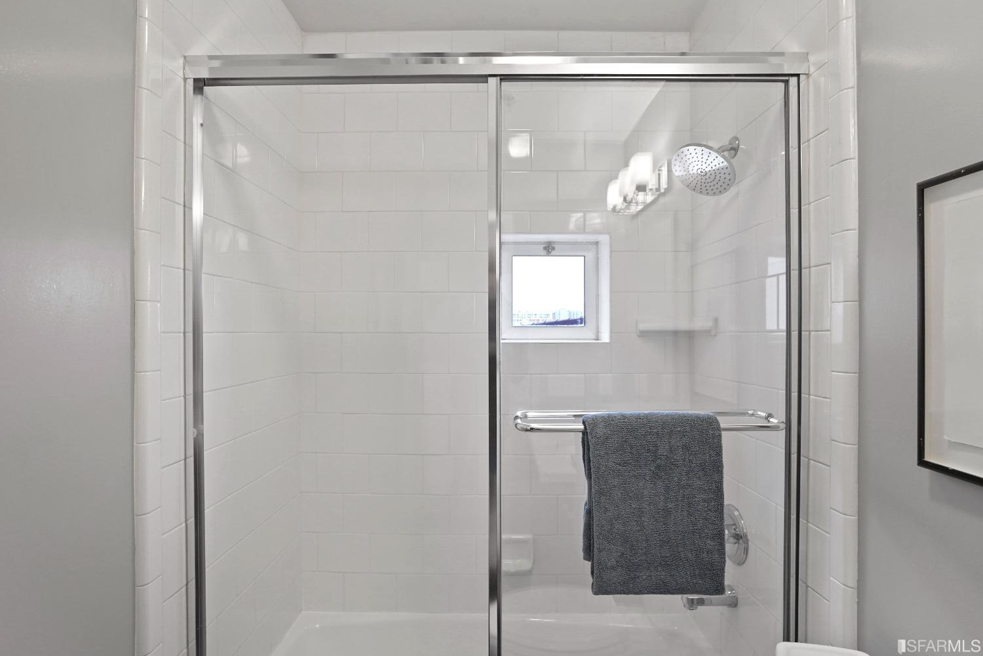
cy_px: 328
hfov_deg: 93.3
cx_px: 492
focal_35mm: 17
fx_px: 464
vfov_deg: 70.4
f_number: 6.3
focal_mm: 17
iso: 1250
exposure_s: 1/13
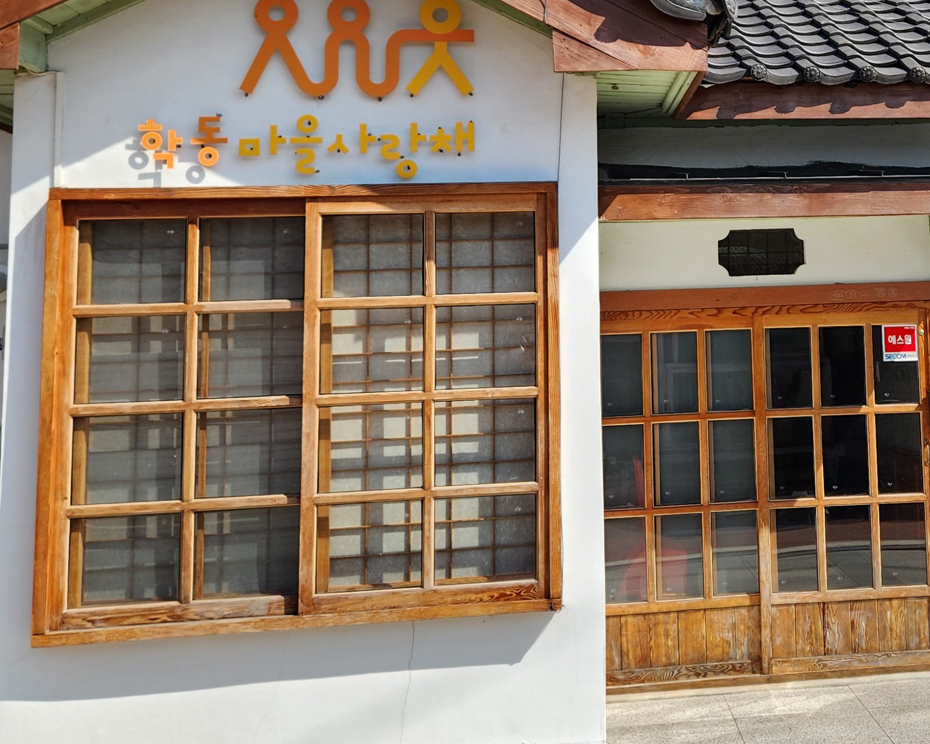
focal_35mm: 51
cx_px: 787
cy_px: 158
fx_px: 1404
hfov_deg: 35.1
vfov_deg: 29.1
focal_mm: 5.4
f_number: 1.8
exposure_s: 1/1336
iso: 20
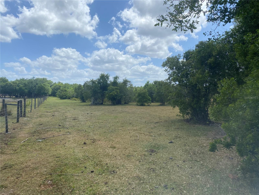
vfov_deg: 53.1
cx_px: 130
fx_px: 195
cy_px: 98
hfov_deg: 67.3
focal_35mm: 26
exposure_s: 1/3610
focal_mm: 4.25
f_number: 1.8
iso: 32
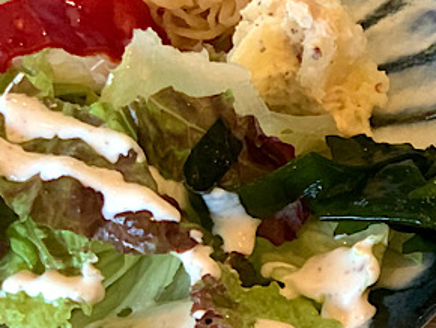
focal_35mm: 239
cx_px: 452
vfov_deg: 6.2
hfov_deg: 8.2
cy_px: 57
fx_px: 3013
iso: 125
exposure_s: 1/77
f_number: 2.4
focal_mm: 6
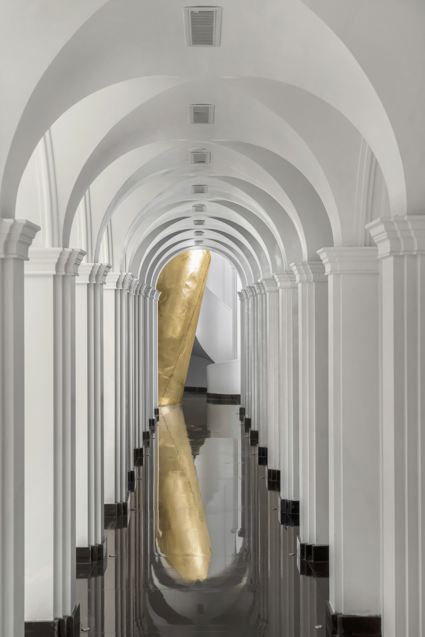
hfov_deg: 23.0
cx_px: 200
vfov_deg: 33.9
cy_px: 305
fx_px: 1045
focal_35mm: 59
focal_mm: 55
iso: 160
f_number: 13
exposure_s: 1/5
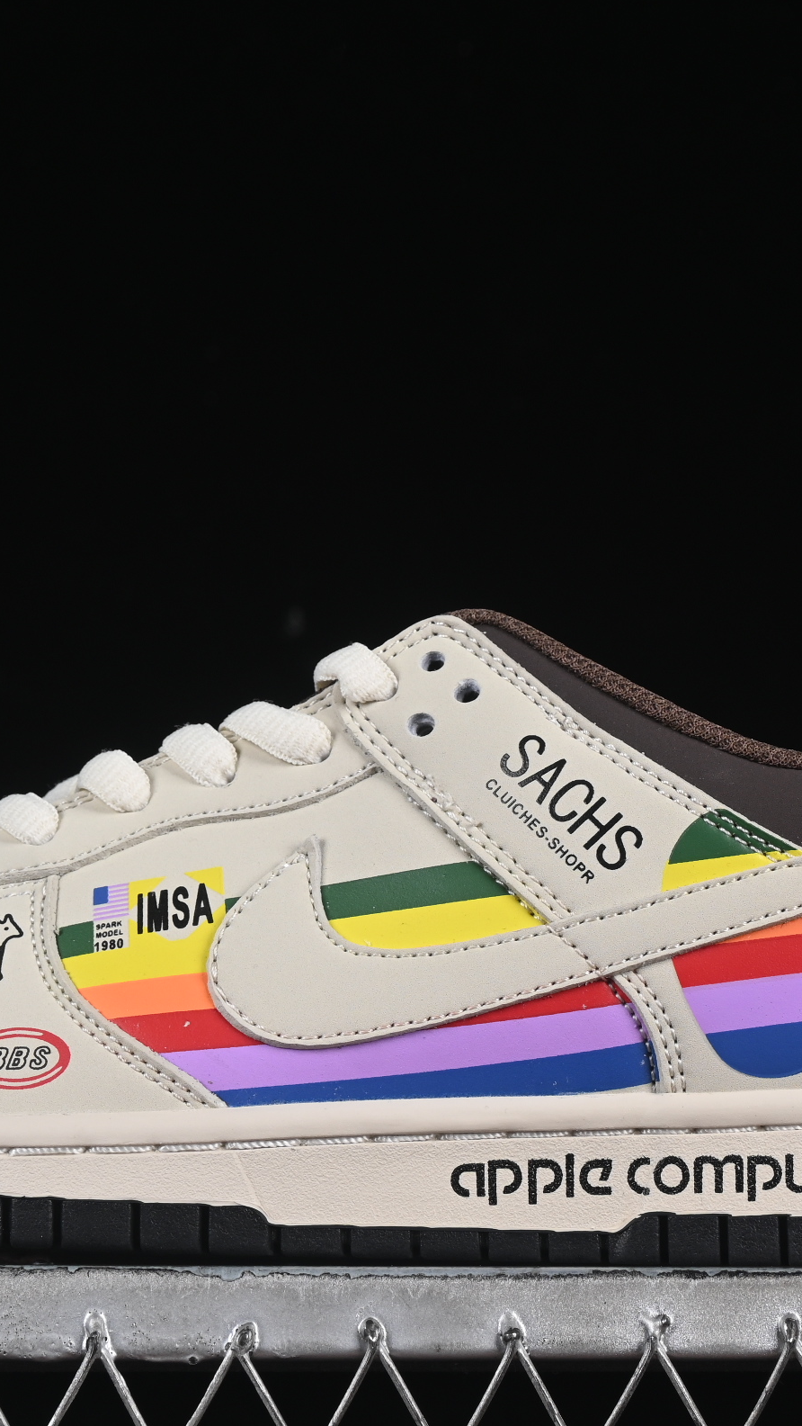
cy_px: 746
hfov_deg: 8.8
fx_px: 5215
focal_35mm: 138
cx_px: 326
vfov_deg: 15.6
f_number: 8
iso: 160
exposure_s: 1/80
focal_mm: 50
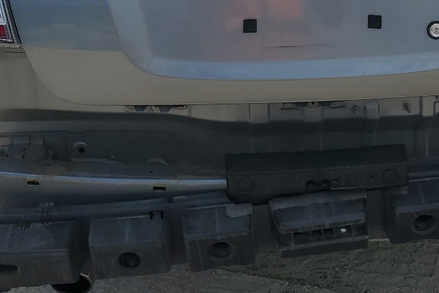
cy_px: -12
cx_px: 292
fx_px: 768
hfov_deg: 31.6
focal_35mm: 63
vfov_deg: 20.7
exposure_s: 1/5000
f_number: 1.5
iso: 50
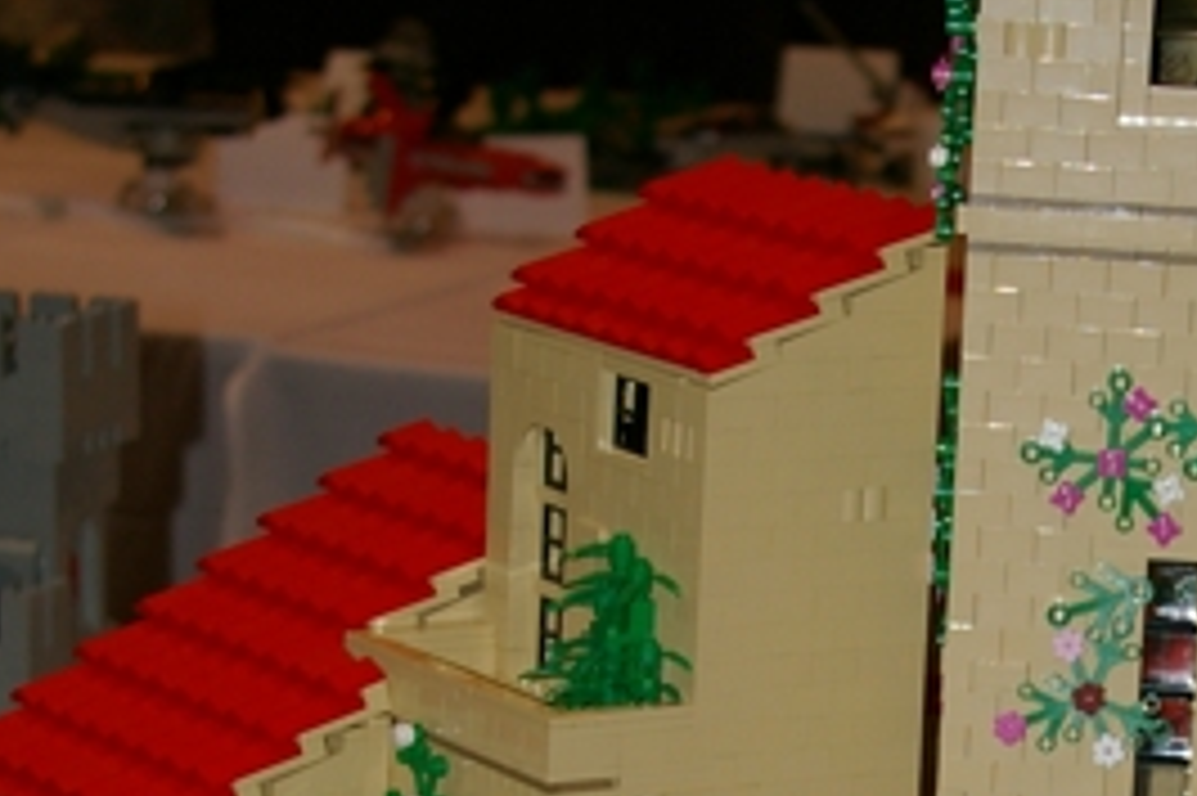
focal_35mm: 161
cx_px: 968
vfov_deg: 8.4
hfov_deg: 12.7
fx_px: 5337
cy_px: 989
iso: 200
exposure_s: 1/45
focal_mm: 33
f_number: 4
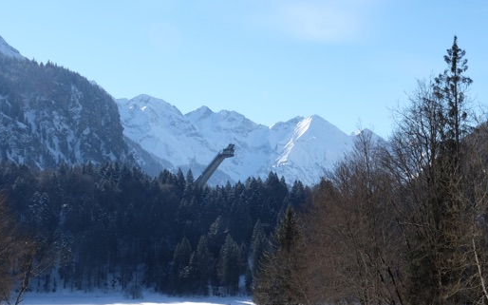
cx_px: 421
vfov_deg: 18.8
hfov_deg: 28.8
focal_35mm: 69
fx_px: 917
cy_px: 218
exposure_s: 1/140
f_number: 13
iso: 200
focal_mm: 22.4
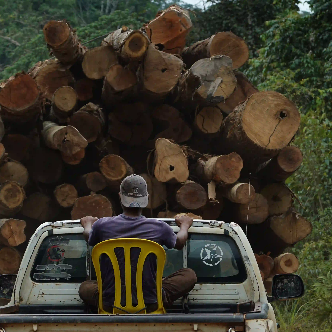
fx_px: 2778
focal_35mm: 256
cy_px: 166
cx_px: 168
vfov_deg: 6.8
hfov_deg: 6.8
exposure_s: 1/800
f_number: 4.5
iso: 250
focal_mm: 72
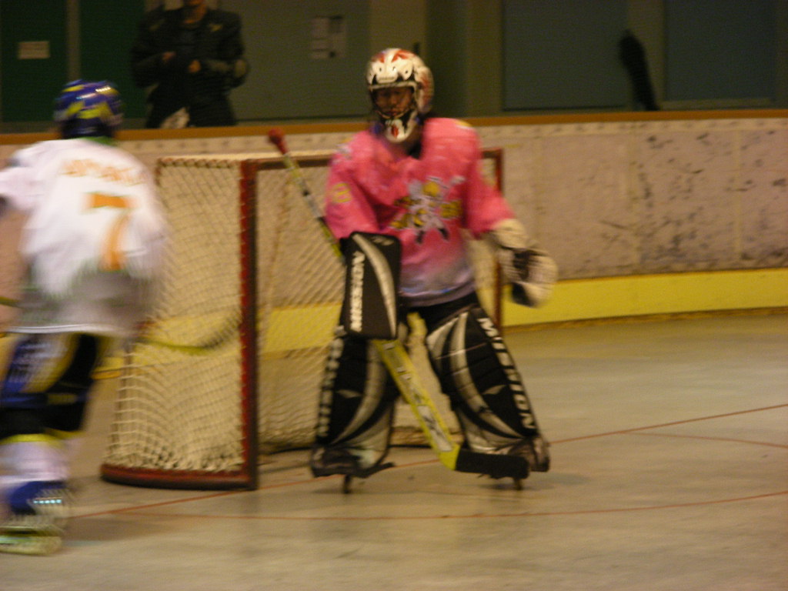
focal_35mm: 196
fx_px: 4462
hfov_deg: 10.1
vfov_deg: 7.6
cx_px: 394
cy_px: 296
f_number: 3.5
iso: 200
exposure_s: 1/25.4
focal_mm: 32.7
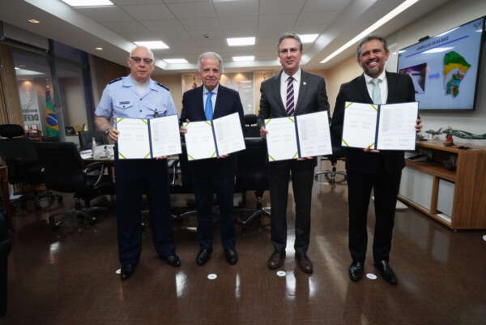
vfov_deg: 62.0
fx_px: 270
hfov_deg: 83.9
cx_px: 243
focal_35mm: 20
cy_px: 162
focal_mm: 20
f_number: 10
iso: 8000
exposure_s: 1/160
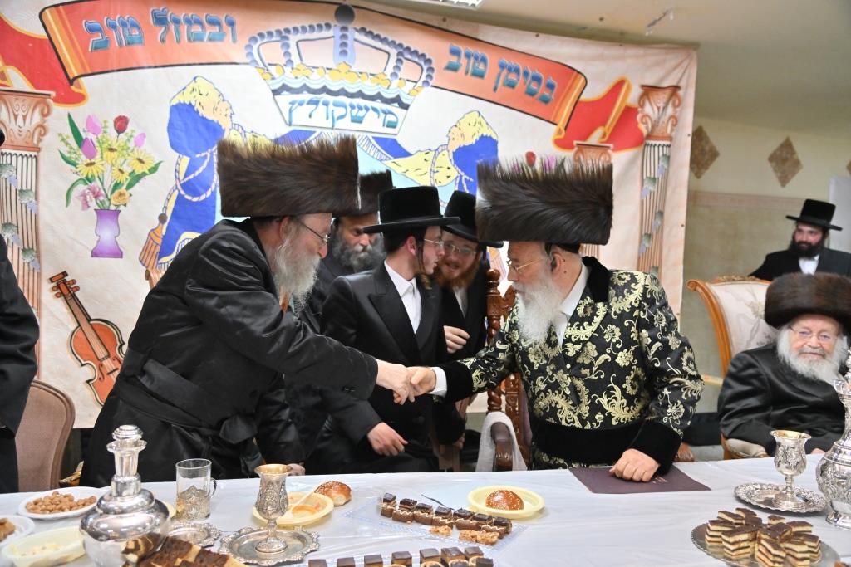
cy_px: 284
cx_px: 426
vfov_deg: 43.6
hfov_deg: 61.9
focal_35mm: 30
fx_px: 709
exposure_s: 1/125
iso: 1600
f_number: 4
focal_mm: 30
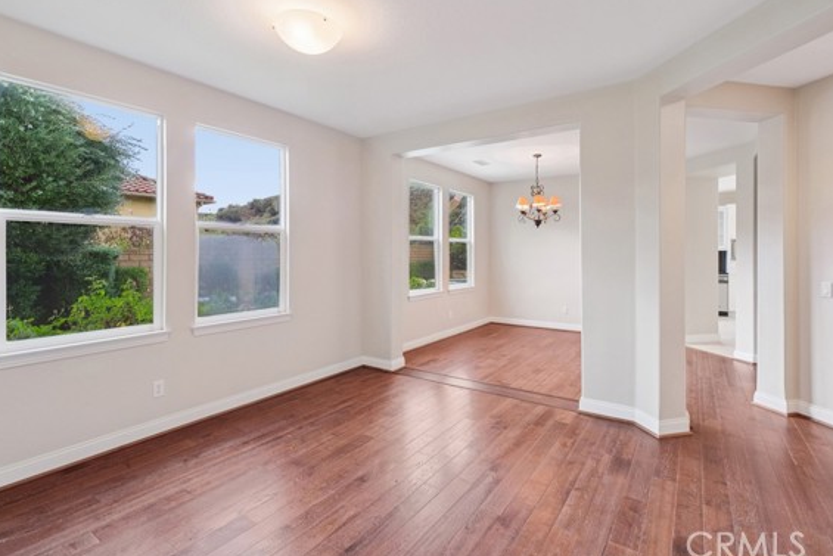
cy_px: 251
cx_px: 439
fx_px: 393
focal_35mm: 17
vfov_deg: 70.3
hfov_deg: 93.2
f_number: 8
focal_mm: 10
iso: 500
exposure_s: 1/6
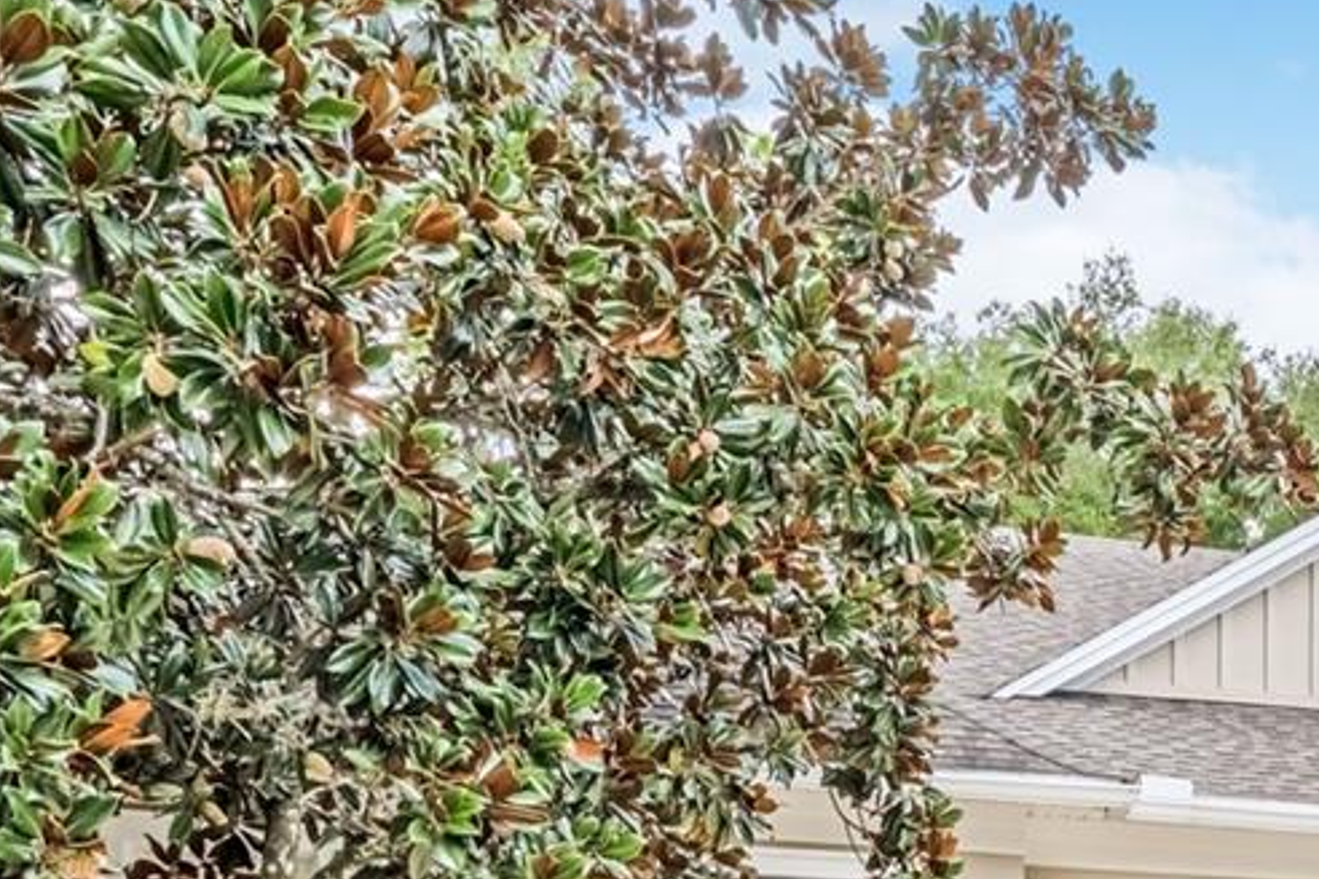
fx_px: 1965
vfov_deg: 22.3
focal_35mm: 54
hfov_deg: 31.5
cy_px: 1171
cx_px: 1555
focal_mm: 11
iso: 250
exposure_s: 1/2000
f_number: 9
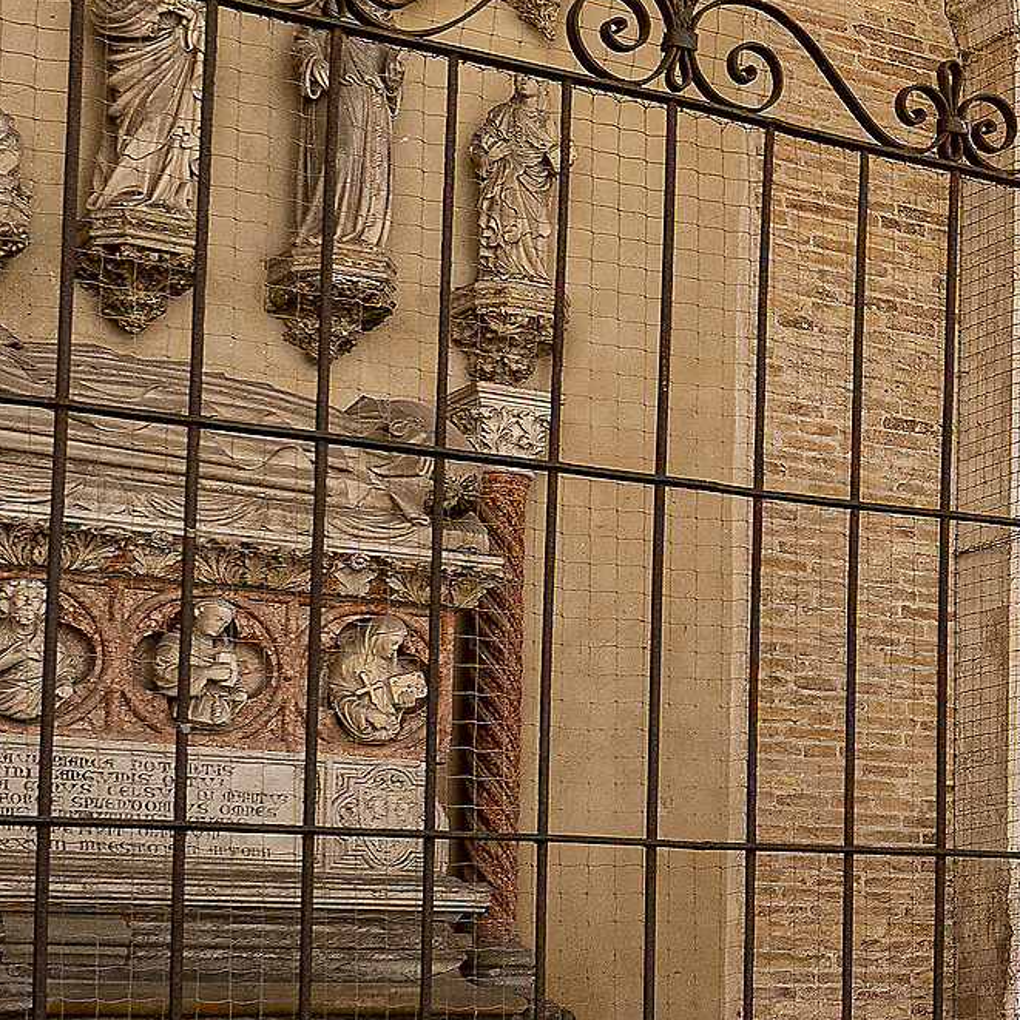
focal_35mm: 77
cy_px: 363
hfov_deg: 19.6
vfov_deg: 22.4
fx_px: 2567
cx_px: 1526
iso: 200
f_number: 4.5
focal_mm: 12
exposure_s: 1/320
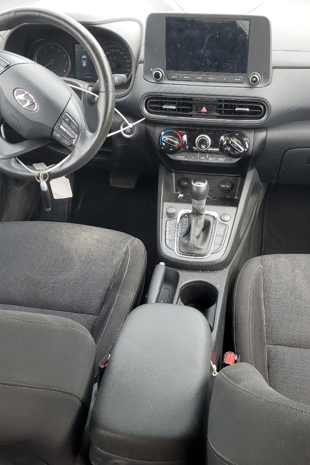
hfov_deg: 35.8
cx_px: 188
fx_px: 478
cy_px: 235
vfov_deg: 51.9
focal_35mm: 37
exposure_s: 1/161
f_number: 1.5
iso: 50
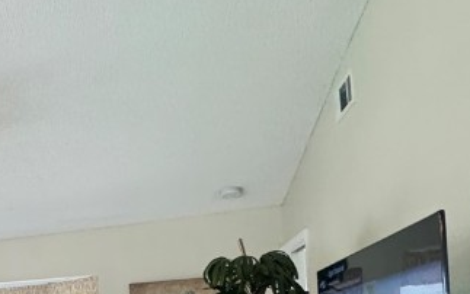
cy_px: 341
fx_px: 602
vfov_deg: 25.1
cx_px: -230
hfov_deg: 28.4
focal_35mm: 47
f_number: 2.2
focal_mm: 2.22
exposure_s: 1/60
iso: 320
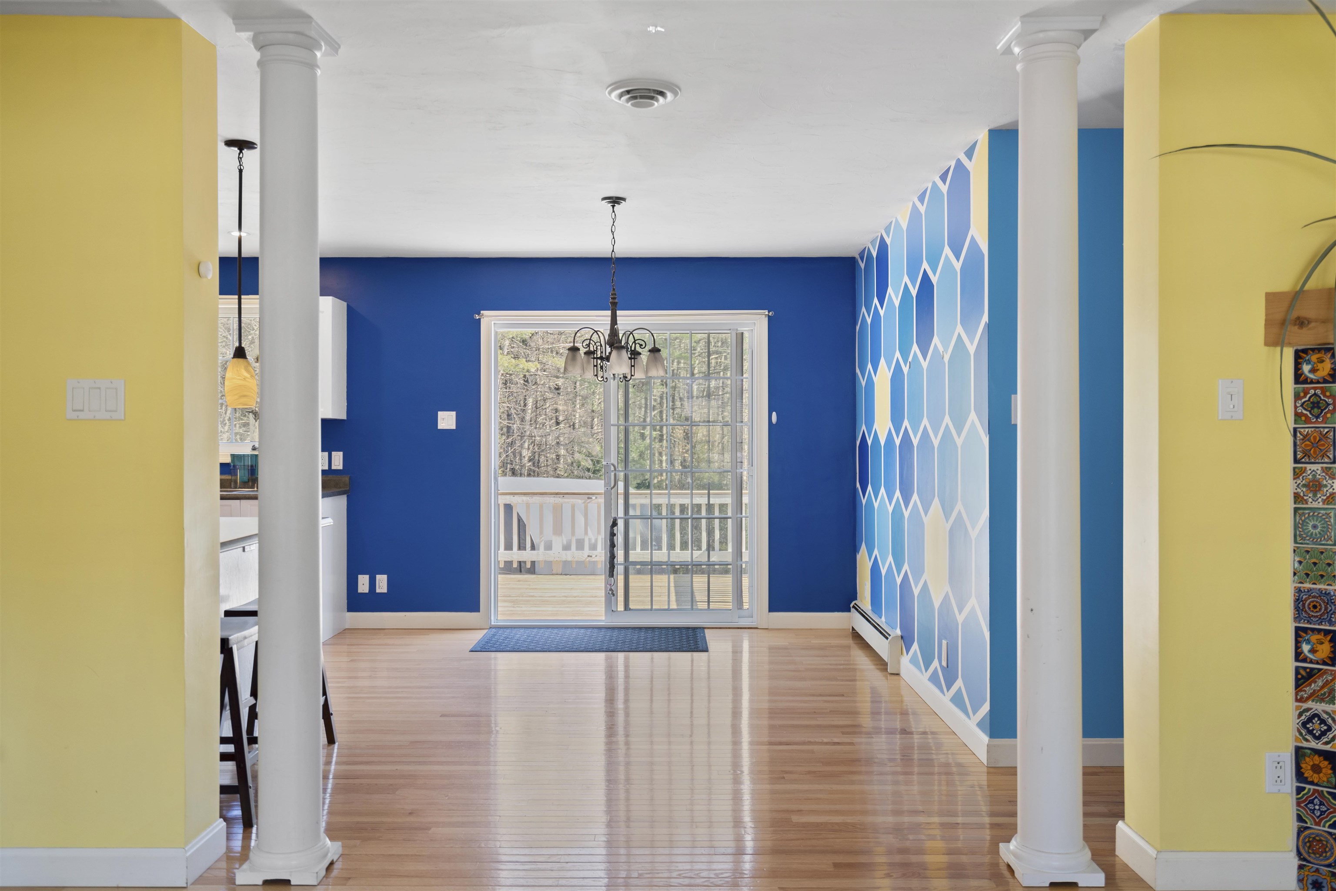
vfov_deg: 45.0
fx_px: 1076
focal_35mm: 29
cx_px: 668
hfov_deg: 63.7
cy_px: 446
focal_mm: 29
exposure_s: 1/20
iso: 250
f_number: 4
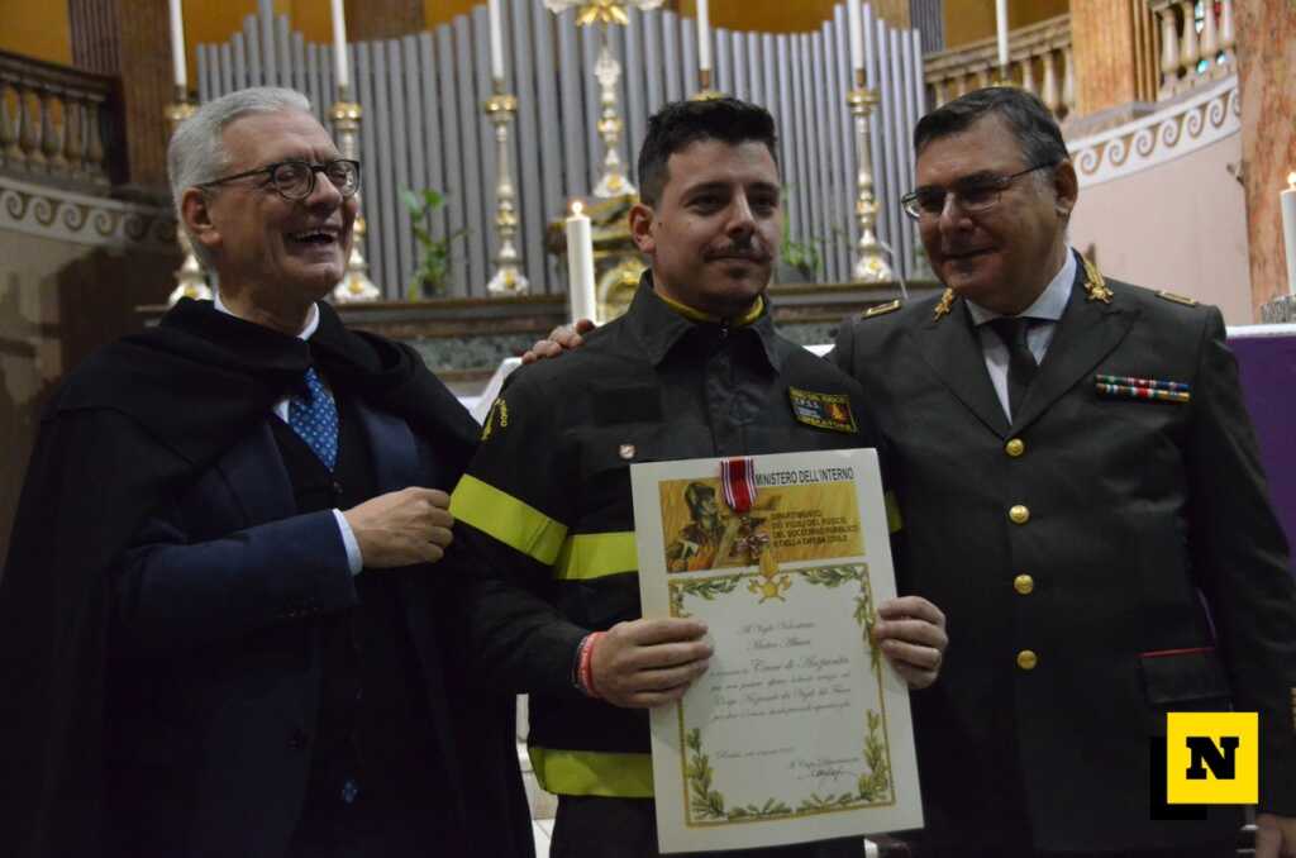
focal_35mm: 60
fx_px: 2155
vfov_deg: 22.5
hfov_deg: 33.5
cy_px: 429
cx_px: 648
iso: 6400
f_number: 4.5
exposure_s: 1/100
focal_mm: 40
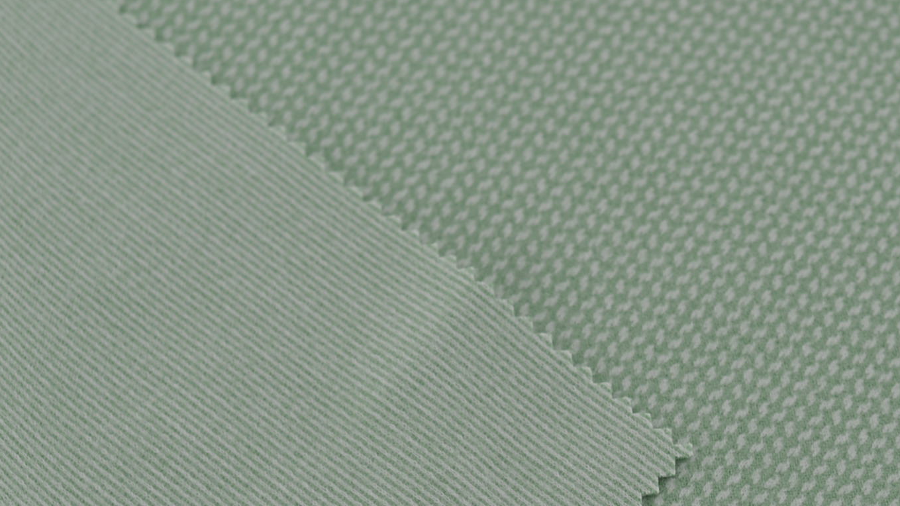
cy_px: 567
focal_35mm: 116
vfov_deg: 10.3
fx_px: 2768
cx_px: 663
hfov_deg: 18.4
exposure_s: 1/320
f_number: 3.5
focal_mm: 50
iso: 100
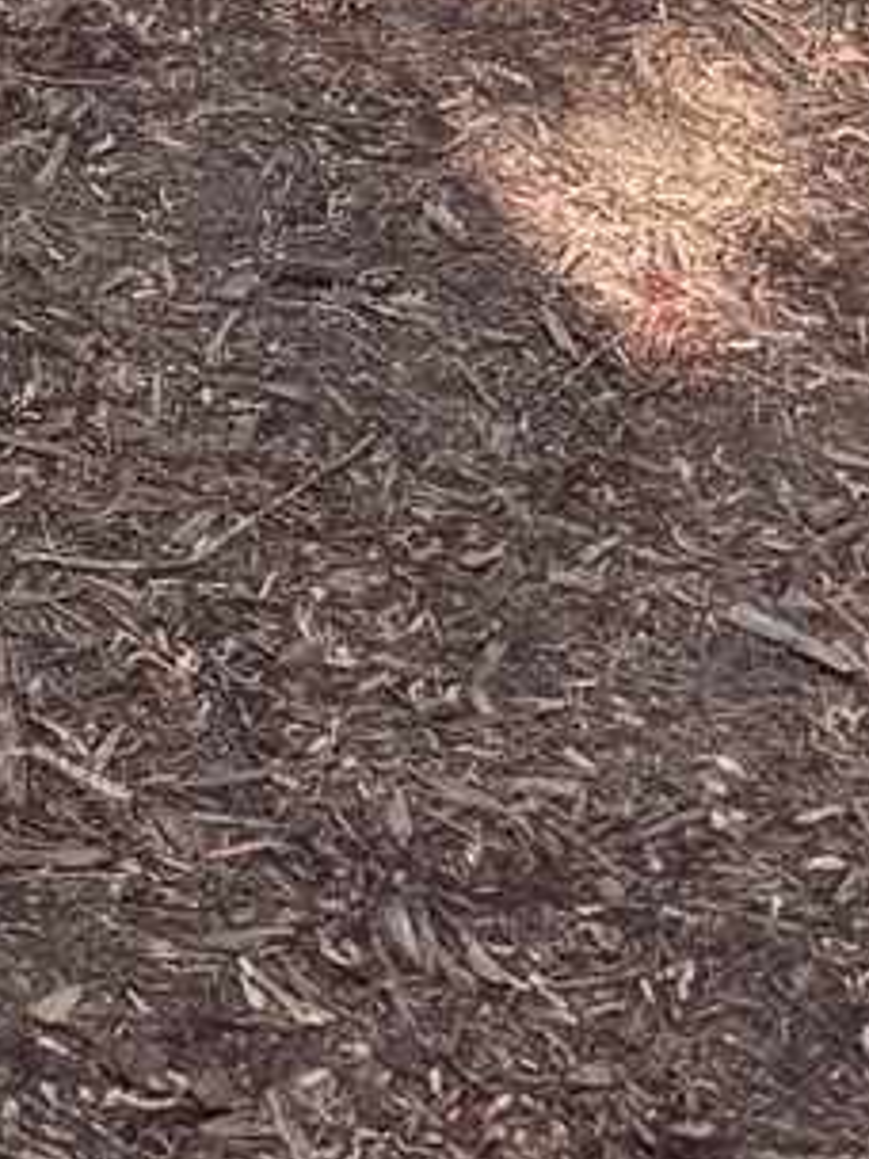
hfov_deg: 6.8
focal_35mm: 182
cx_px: -2302
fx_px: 6092
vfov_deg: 9.3
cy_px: -1925
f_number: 1.78
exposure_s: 1/1010
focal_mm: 6.76
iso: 80
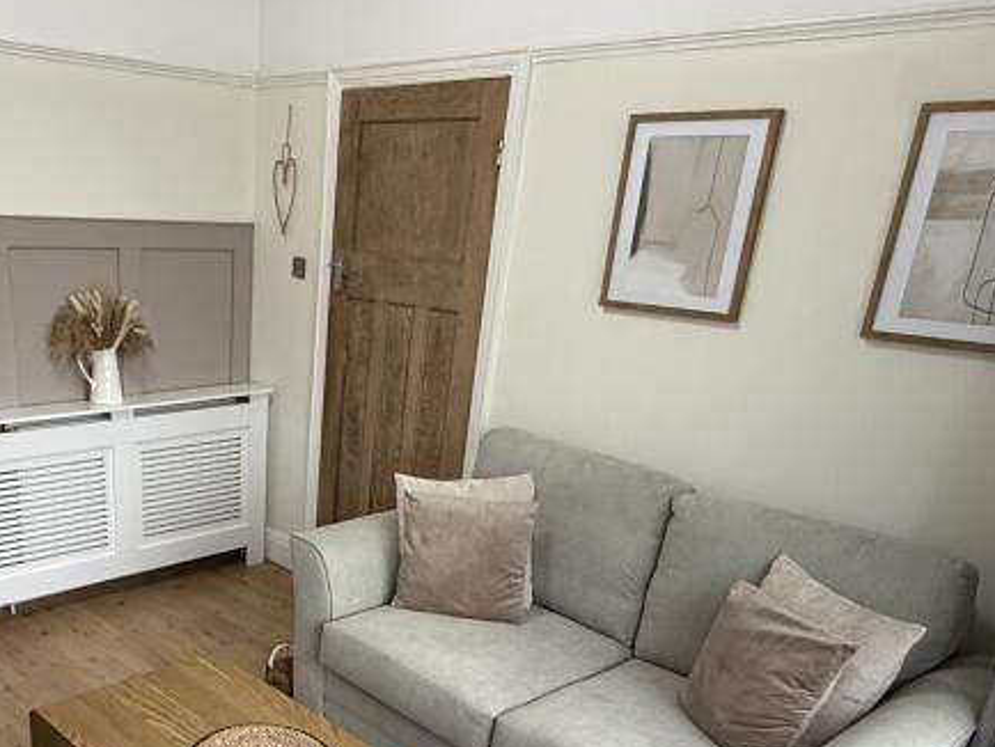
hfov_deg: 53.9
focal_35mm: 33
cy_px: 596
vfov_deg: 41.2
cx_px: 307
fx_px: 949
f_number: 2.2
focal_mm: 2.22
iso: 400
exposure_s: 1/98
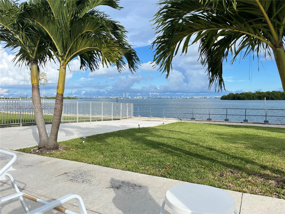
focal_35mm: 26
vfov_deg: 53.1
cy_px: 107
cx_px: 142
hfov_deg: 67.3
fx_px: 214
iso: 50
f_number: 1.6
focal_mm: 5.1
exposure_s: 1/3521
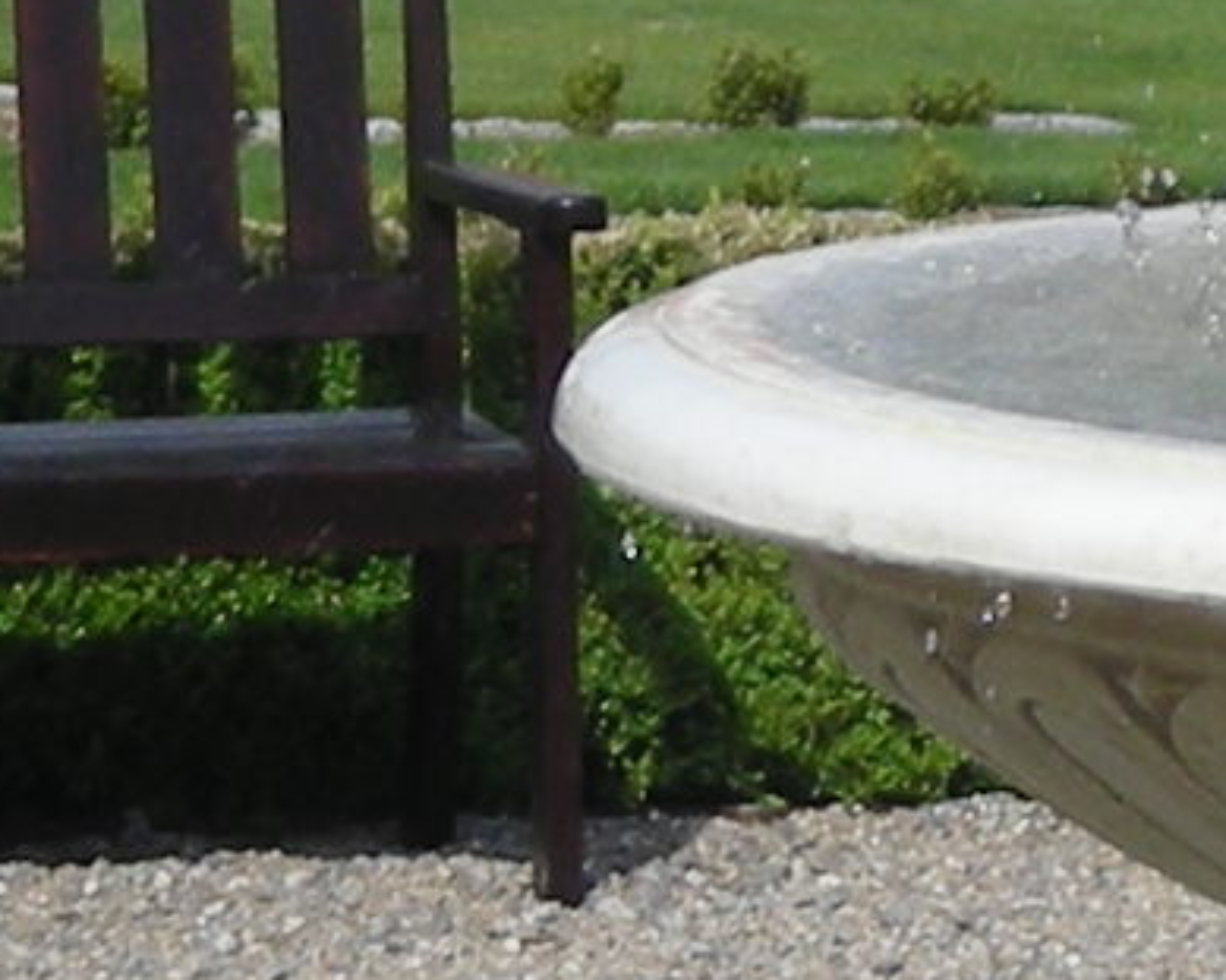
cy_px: 488
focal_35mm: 332
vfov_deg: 4.7
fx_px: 12044
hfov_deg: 5.8
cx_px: 1188
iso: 50
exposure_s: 1/234
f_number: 6.9
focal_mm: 7.8
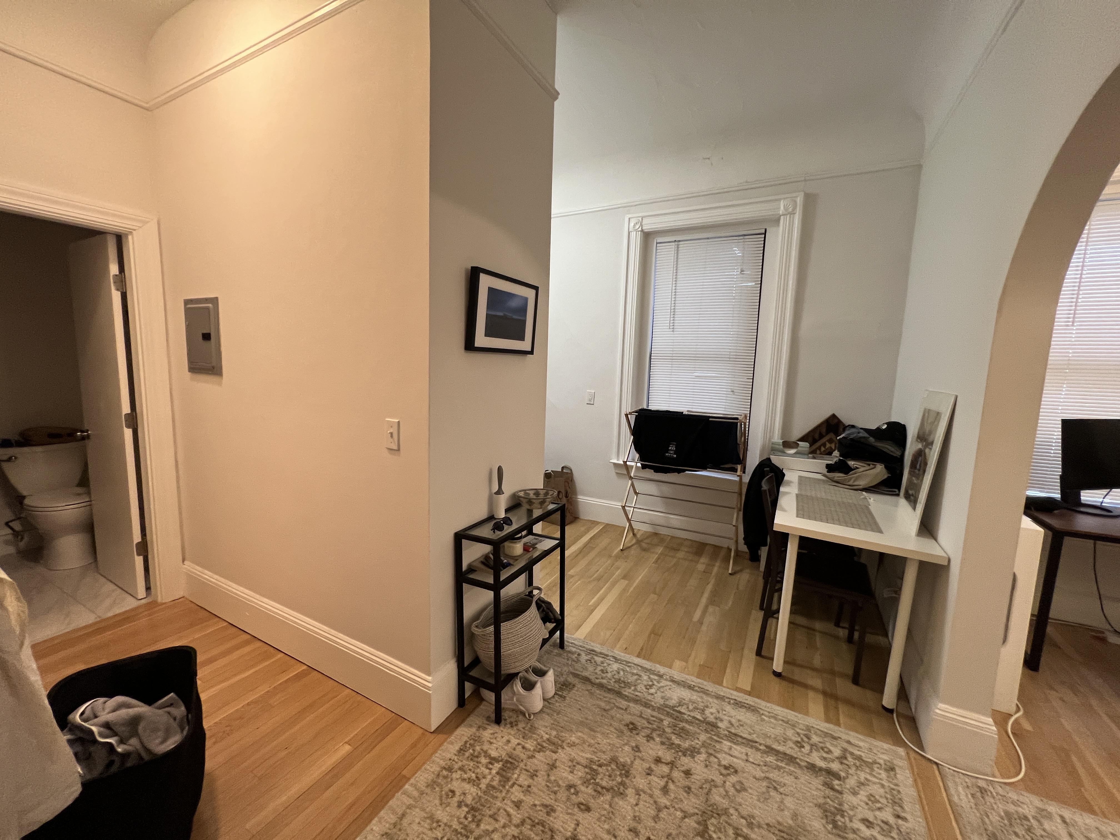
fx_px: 421
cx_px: 560
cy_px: 420
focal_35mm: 13
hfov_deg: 106.2
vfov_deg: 89.9
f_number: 1.8
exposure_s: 1/60
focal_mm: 1.57
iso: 200
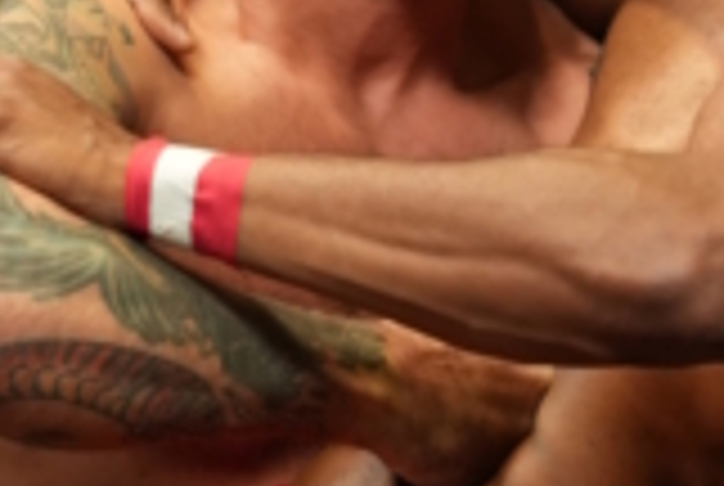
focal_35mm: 210
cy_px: 135
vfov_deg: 6.6
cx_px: 589
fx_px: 4228
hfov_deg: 9.8
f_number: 2.8
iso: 3200
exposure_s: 1/125
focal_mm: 67.6
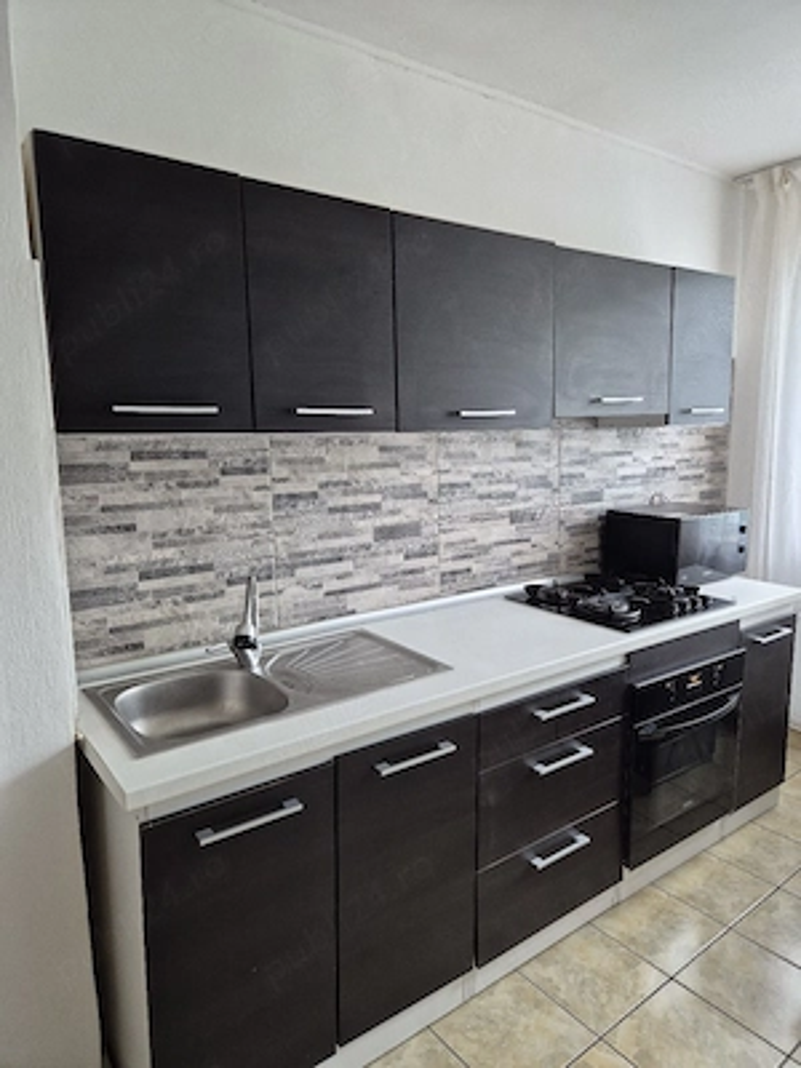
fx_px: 710
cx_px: 400
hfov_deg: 58.9
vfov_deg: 73.9
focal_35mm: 23
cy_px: 534
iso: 400
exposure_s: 1/100
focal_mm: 5.4
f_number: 1.8
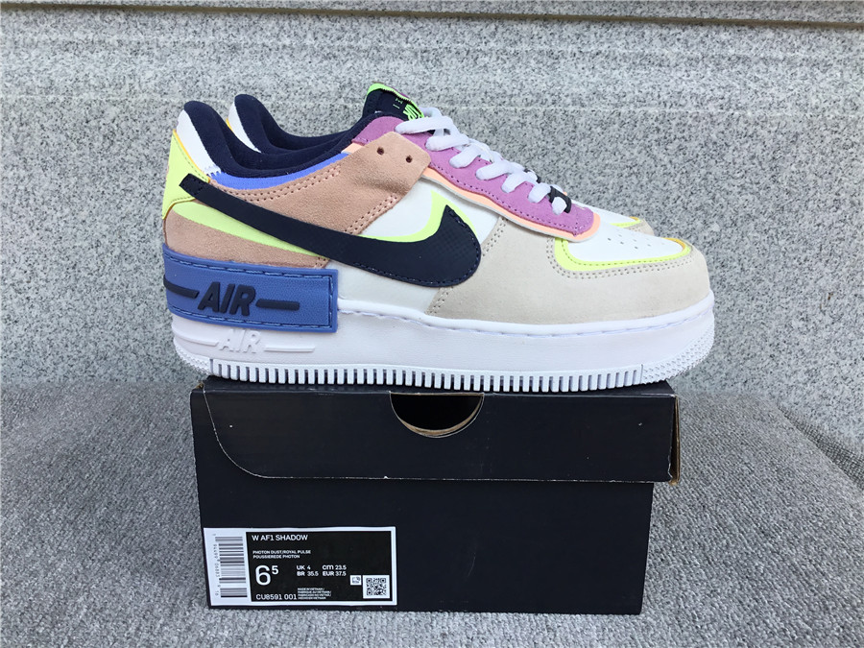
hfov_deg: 58.4
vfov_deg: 45.4
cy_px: 324
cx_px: 432
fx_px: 774
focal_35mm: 31
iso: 25
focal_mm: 3.3
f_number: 2.4
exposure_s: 1/715
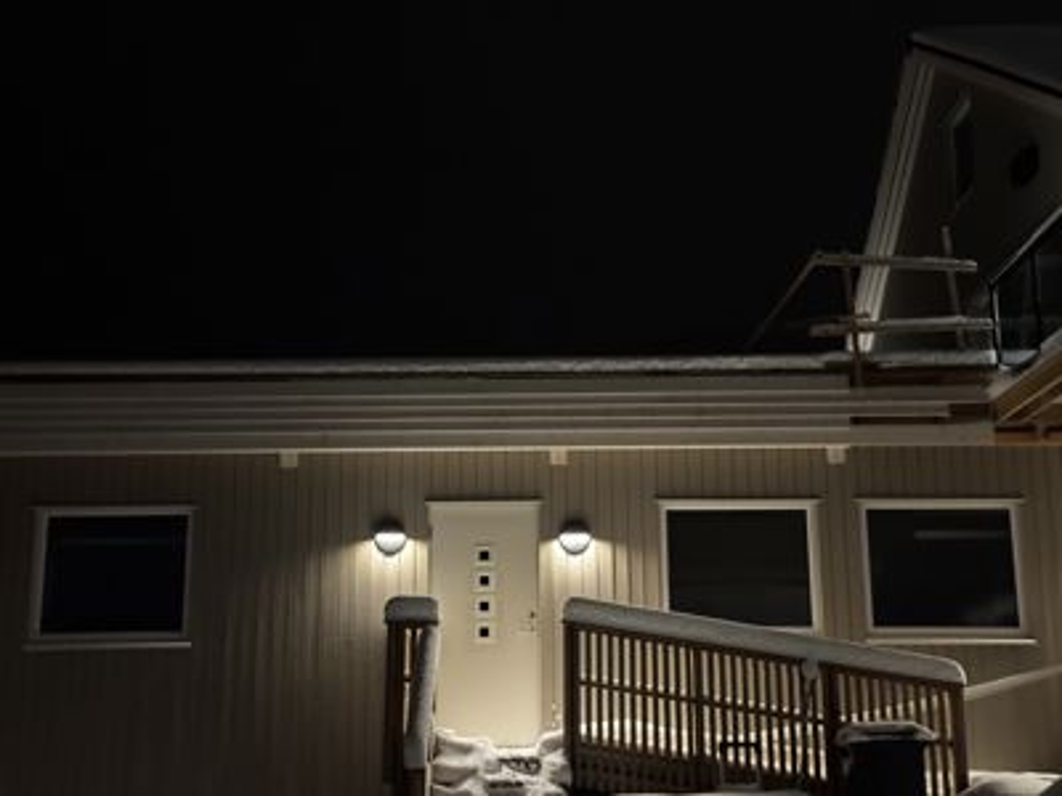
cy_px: 398
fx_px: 1473
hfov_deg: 39.7
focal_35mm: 48
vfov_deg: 30.3
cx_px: 531
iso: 800
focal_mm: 6.76
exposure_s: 1/20
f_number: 1.78
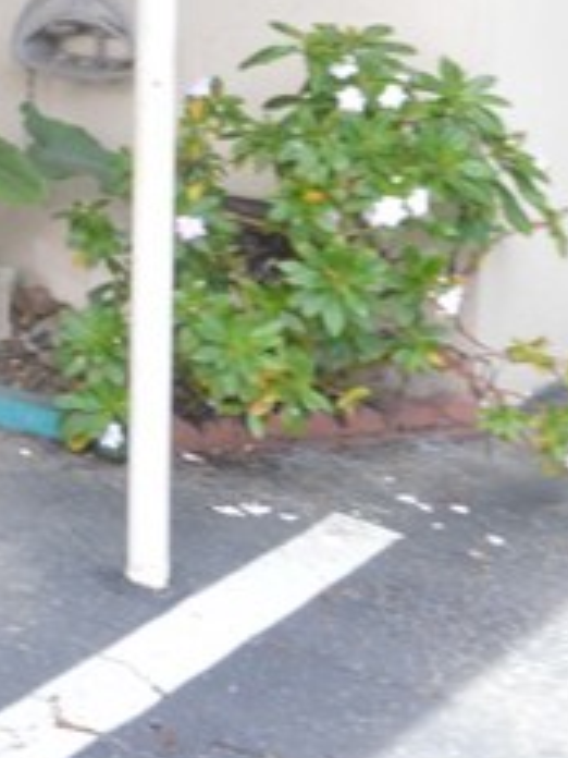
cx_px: -1077
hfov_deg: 11.2
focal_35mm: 89
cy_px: -173
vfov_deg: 20.5
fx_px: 1947
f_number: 16
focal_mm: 14
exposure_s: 1/25
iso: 450
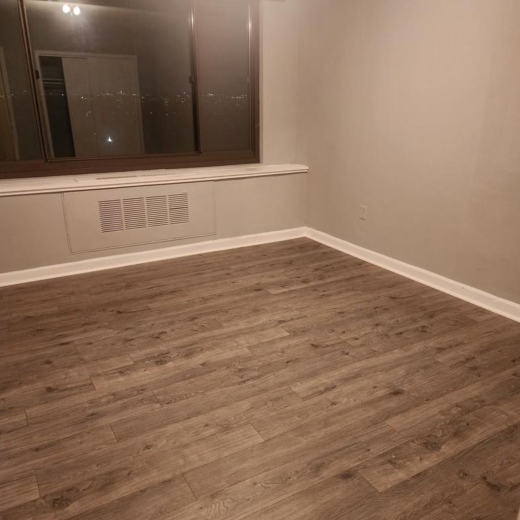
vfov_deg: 57.3
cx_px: 263
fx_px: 476
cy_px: 263
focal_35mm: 28
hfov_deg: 57.3
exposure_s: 1/40
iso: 500
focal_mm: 6.4
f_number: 1.8
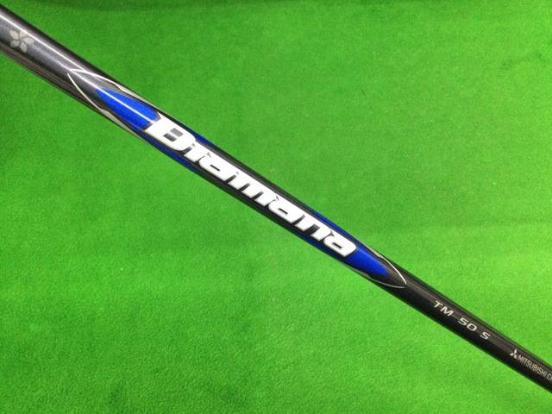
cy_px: 207
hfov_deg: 58.4
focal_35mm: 31
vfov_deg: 45.4
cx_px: 276
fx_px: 494
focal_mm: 3.3
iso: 200
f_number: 2.4
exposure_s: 1/30
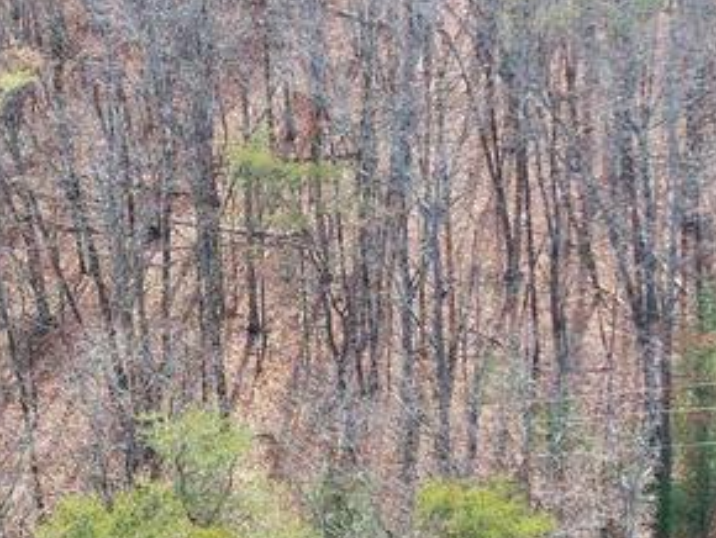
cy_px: 175
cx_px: 291
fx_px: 2174
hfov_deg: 18.7
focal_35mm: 105
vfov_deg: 14.1
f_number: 2.8
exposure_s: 1/320
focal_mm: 8.38
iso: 100
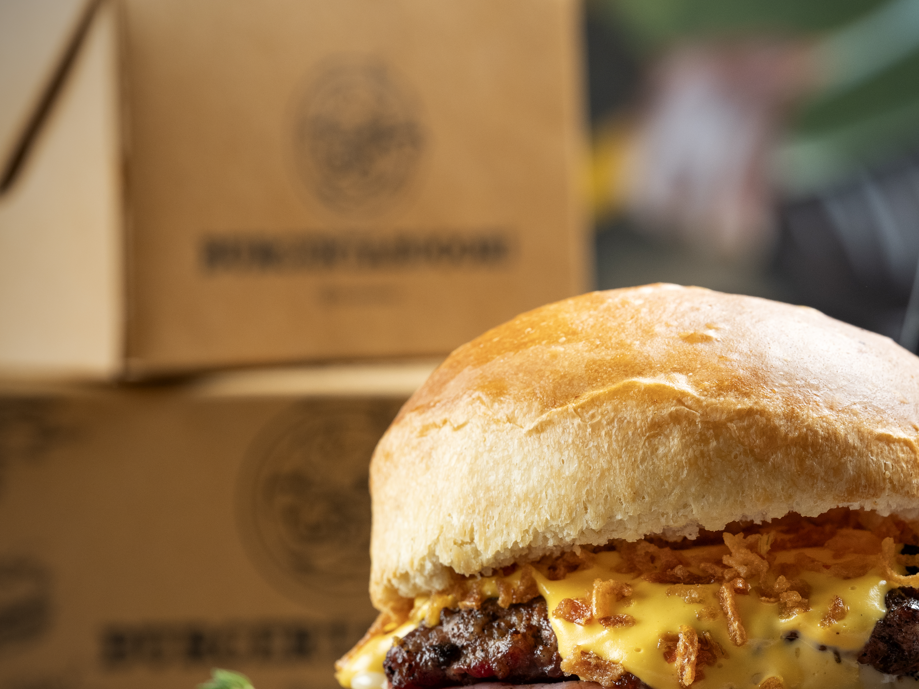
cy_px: 456
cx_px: 713
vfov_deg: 8.6
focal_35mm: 173
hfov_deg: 11.4
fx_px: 4593
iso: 500
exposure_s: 1/125
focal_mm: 120
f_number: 10
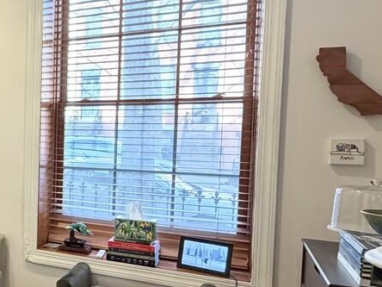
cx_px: -61
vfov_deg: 34.3
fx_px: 463
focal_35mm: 42
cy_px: 159
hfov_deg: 36.2
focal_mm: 2.2
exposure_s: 1/60
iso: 500
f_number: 2.2
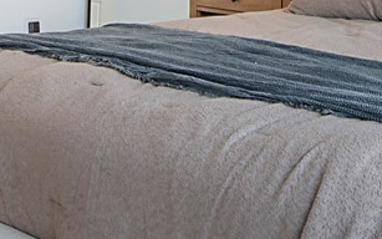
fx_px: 1125
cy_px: -164
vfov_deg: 11.4
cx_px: 301
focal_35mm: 108
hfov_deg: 19.1
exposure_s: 1/6
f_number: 11
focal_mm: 10
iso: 100
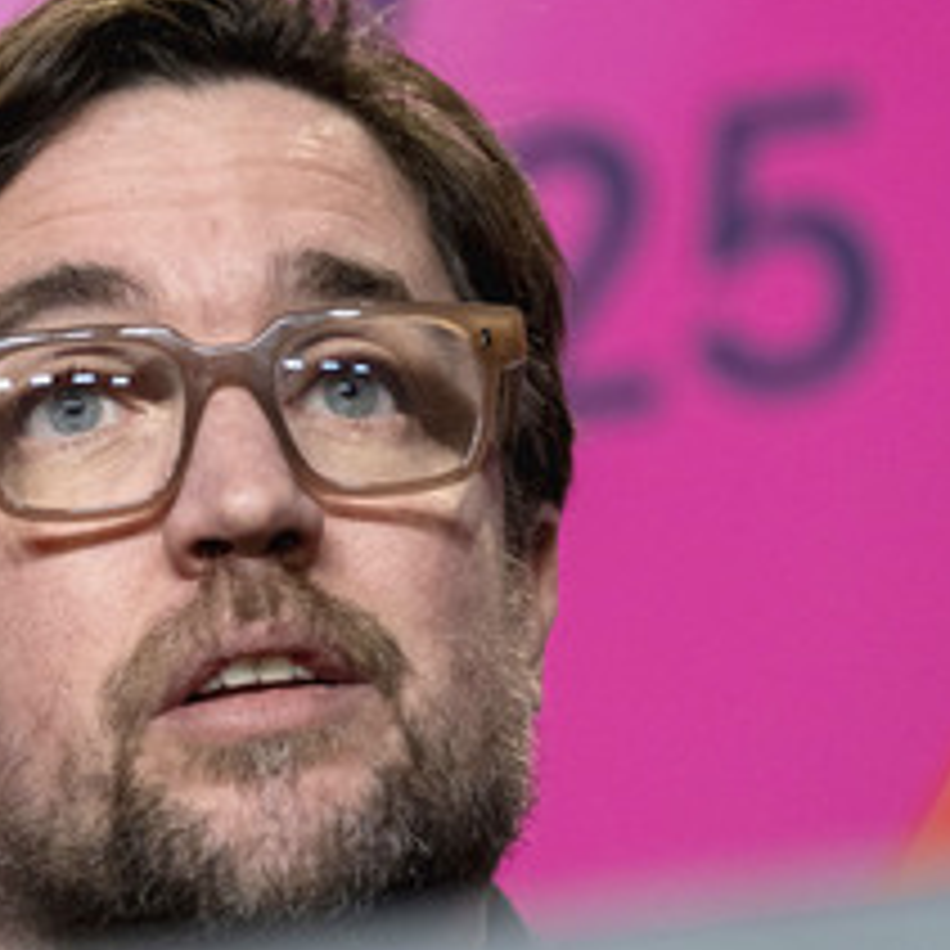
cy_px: 464
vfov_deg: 6.1
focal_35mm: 289
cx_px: -29
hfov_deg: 6.0
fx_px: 8973
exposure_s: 1/280
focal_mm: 106
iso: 1600
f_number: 2.8
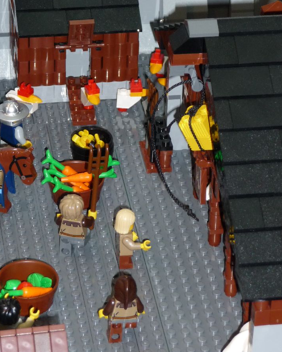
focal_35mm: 179
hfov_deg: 8.6
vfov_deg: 10.8
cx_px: 105
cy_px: 130
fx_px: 1866
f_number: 4.7
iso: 160
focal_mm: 21.8
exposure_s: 1/40
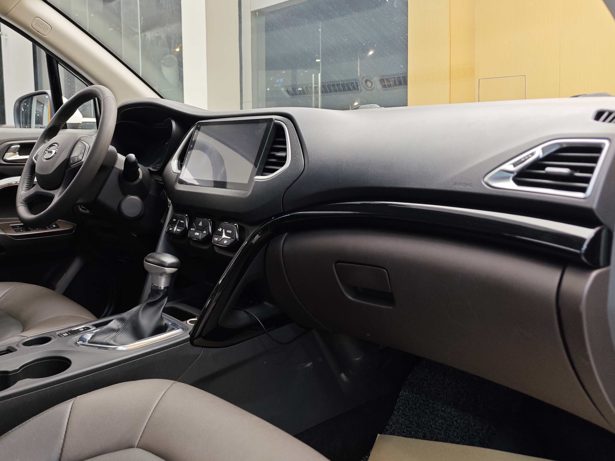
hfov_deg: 57.2
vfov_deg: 45.2
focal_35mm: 31
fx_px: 551
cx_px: 211
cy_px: 182
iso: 400
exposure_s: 1/83.3
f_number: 1.9
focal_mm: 8.7
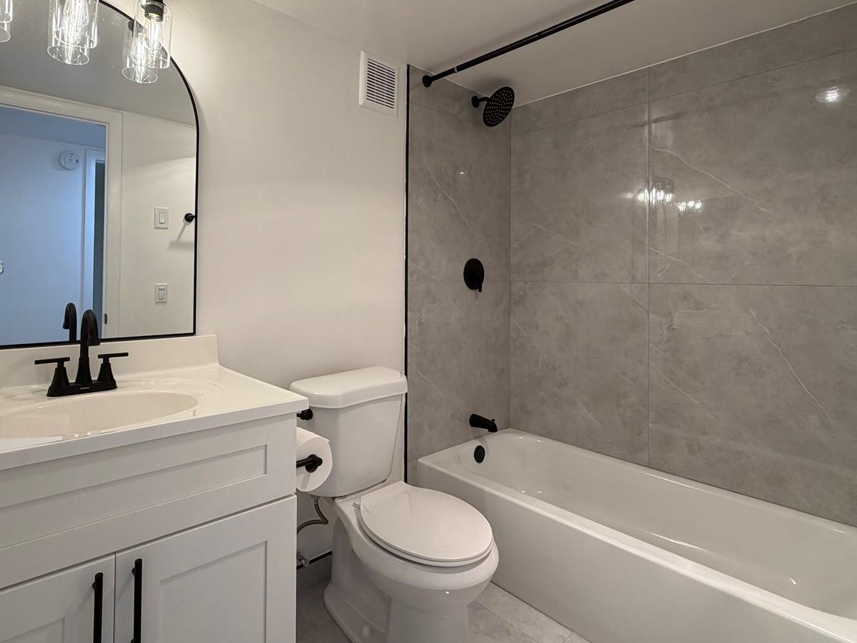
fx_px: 470
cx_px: 358
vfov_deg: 68.2
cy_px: 268
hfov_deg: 84.0
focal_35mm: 19
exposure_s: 1/120
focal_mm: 2.22
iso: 80
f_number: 2.2
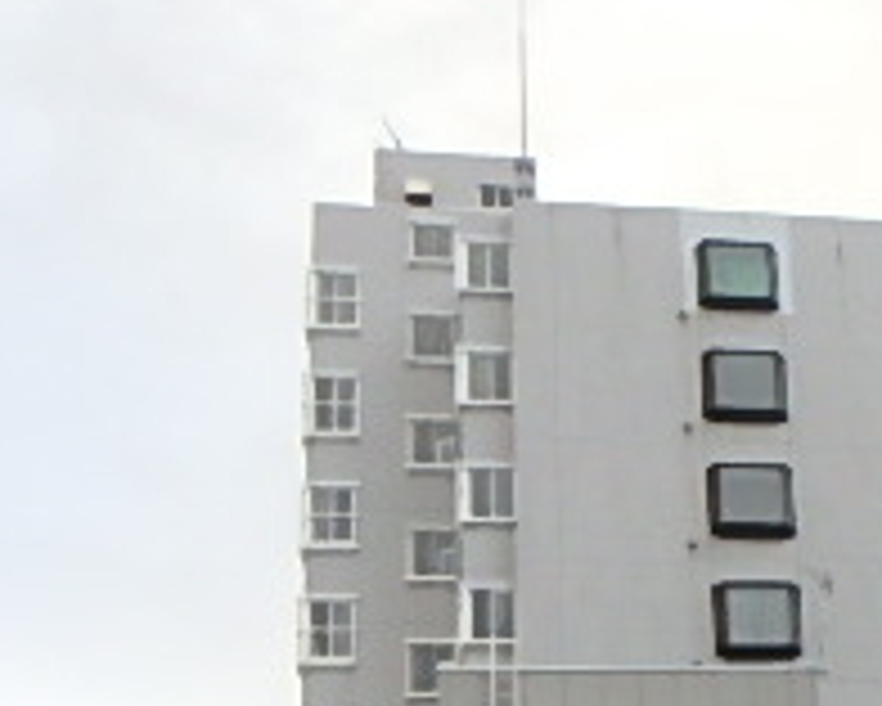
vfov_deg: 21.3
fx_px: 1750
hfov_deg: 25.4
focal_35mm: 67
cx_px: 1058
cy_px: 832
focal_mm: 3.7
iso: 400
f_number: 3.5
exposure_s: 1/160
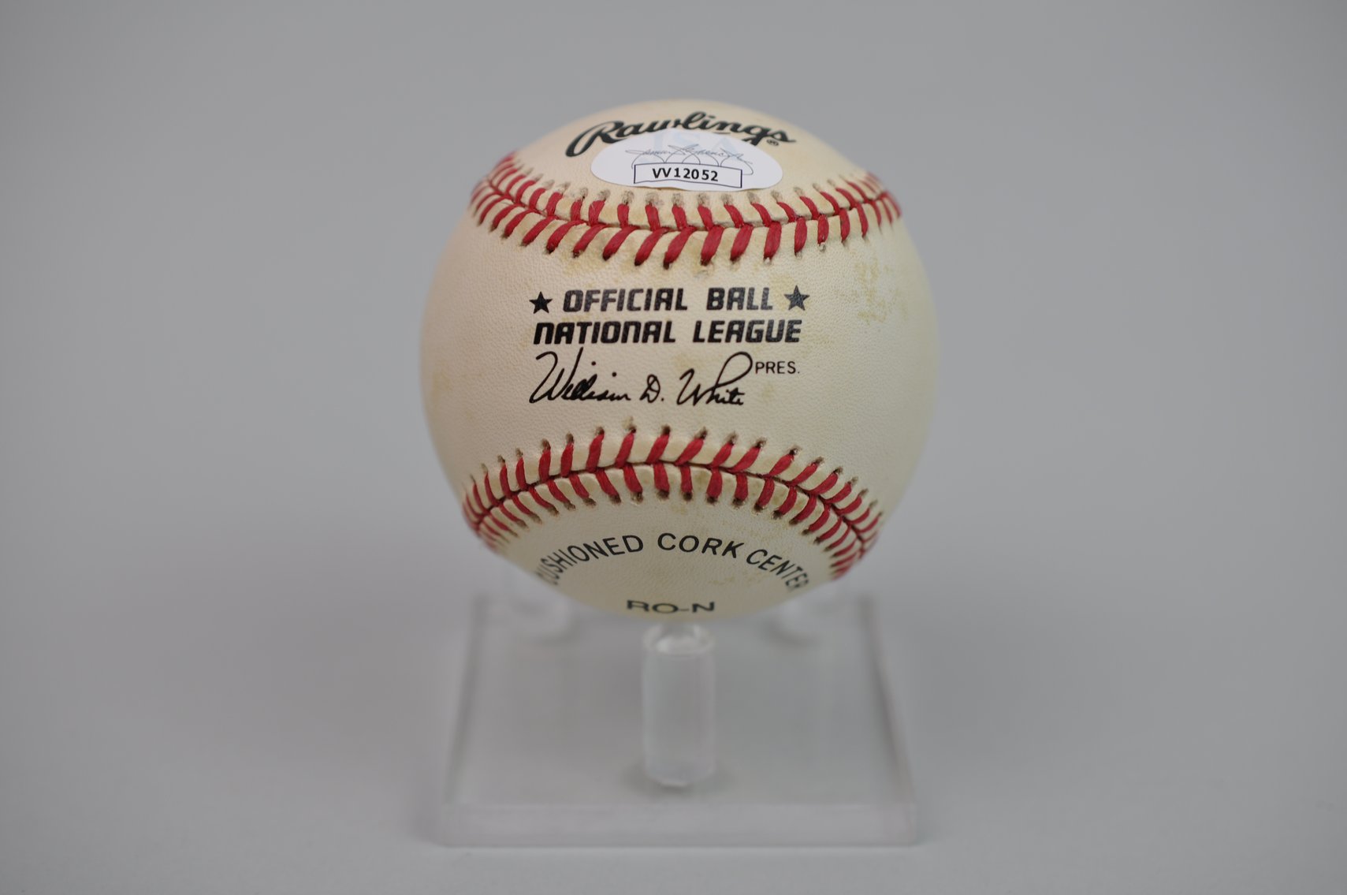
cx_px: 674
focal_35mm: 60
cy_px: 448
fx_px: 2242
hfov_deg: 33.4
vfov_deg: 22.6
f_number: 4
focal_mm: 40
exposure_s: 1/60
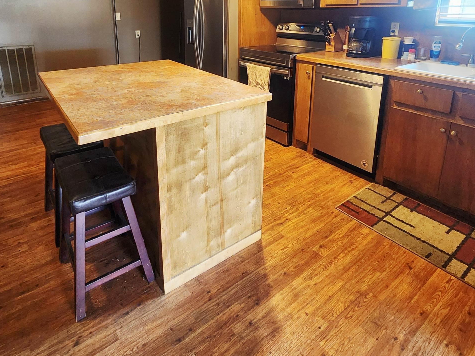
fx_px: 288
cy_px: 87
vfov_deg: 59.9
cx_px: 239
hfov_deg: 79.0
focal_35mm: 21
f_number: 2.2
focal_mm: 2.2
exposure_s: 1/60.2
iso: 400
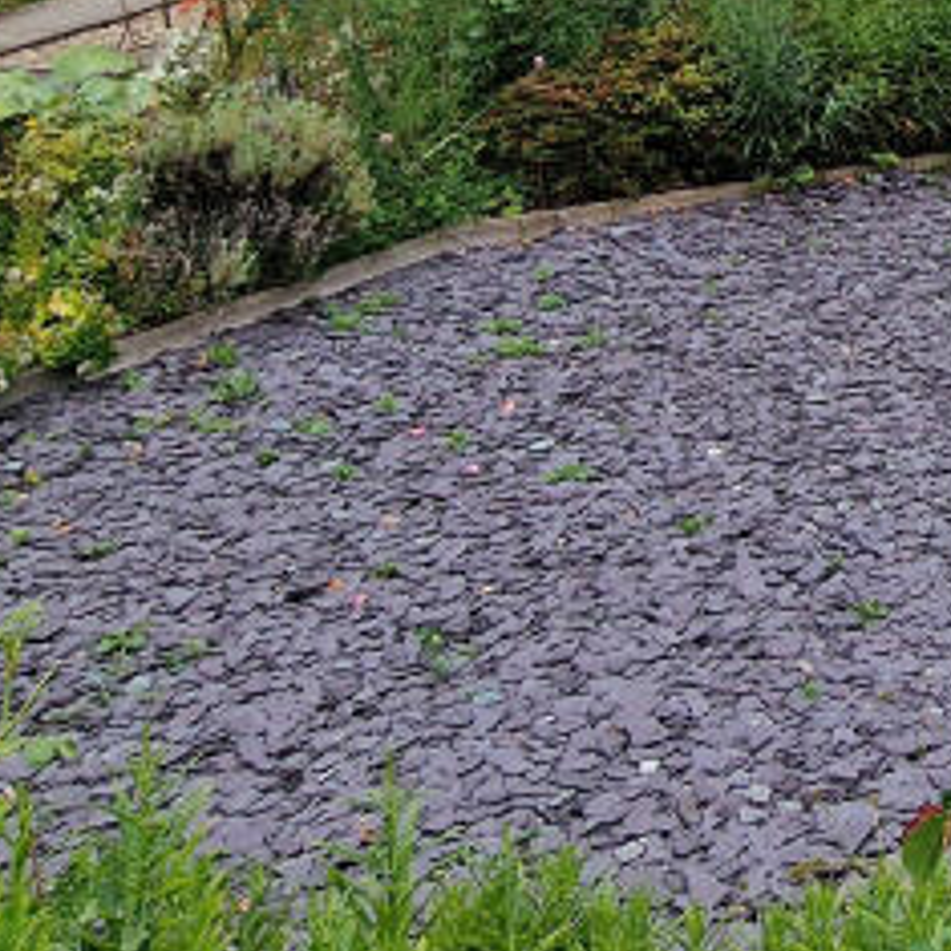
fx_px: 1554
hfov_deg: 27.3
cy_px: -85
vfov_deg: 30.6
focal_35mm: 50
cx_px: 1299
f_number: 2.2
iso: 50
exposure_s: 1/1292
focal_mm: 2.2
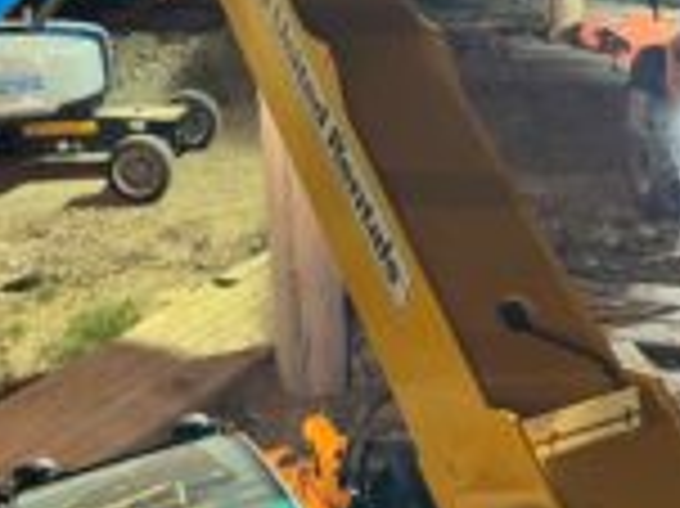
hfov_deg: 28.0
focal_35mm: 69
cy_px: 4
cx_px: 459
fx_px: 1354
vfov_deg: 20.6
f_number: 1.6
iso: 400
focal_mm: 5.1
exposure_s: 1/30
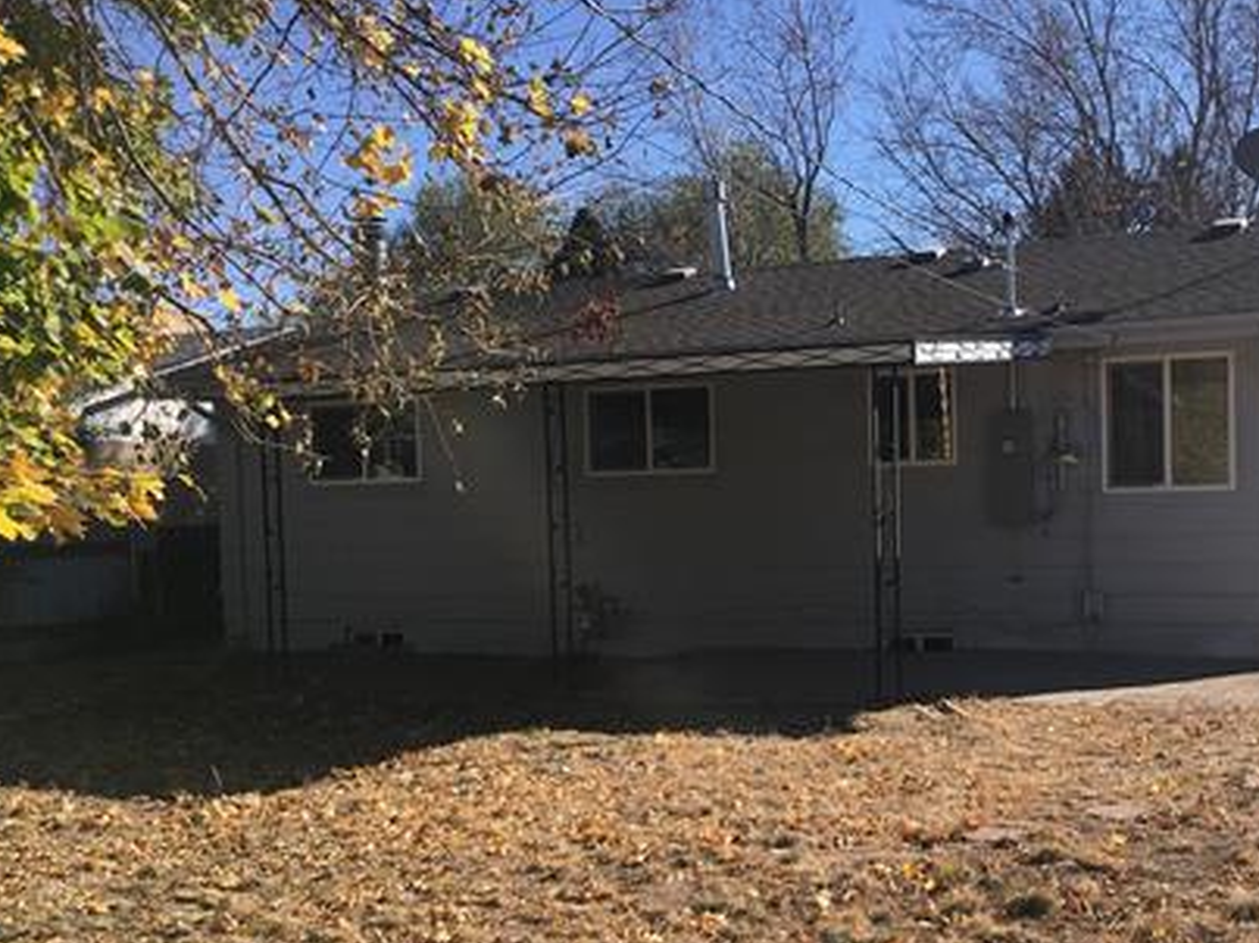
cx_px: 903
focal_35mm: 46
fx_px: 1673
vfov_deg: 31.4
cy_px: 564
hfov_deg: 40.4
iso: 25
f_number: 2.2
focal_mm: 4.15
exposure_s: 1/1672
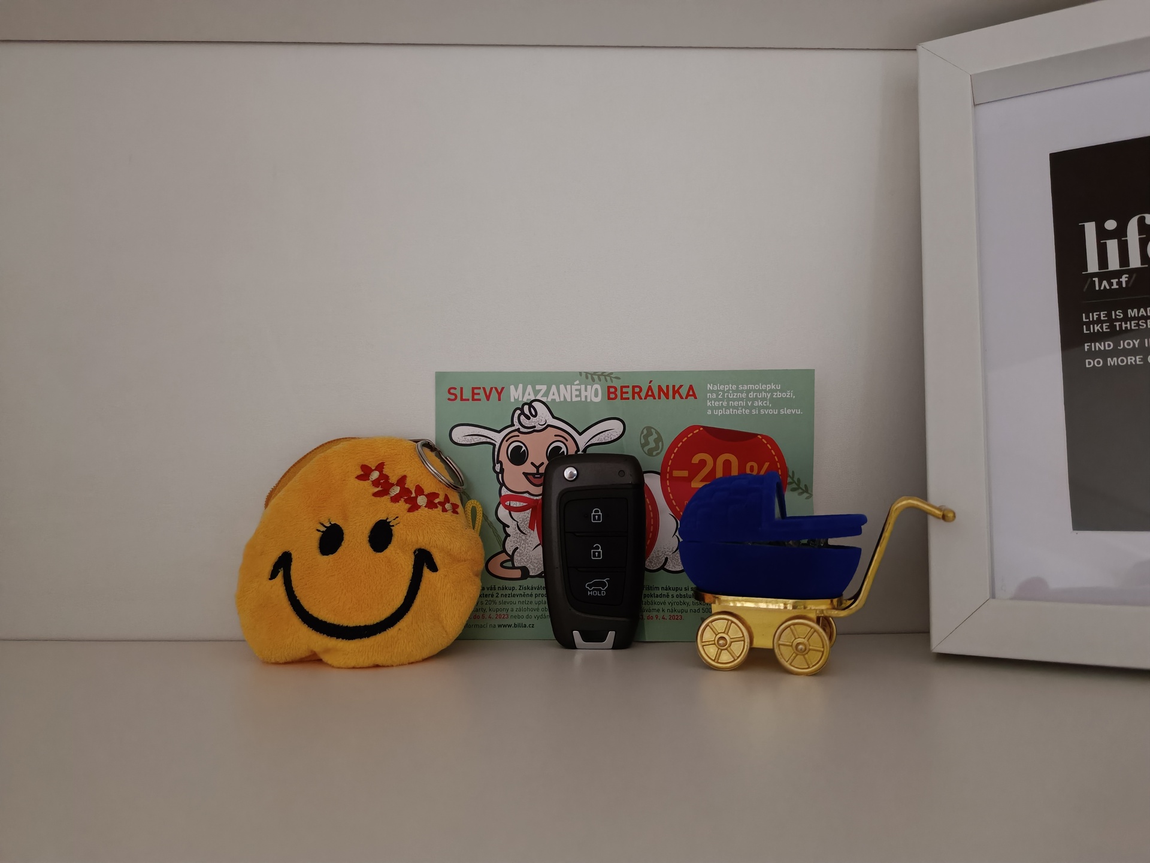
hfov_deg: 71.6
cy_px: 432
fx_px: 797
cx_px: 575
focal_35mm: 24
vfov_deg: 56.8
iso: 6793
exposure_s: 1/20
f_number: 1.65
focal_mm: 6.14
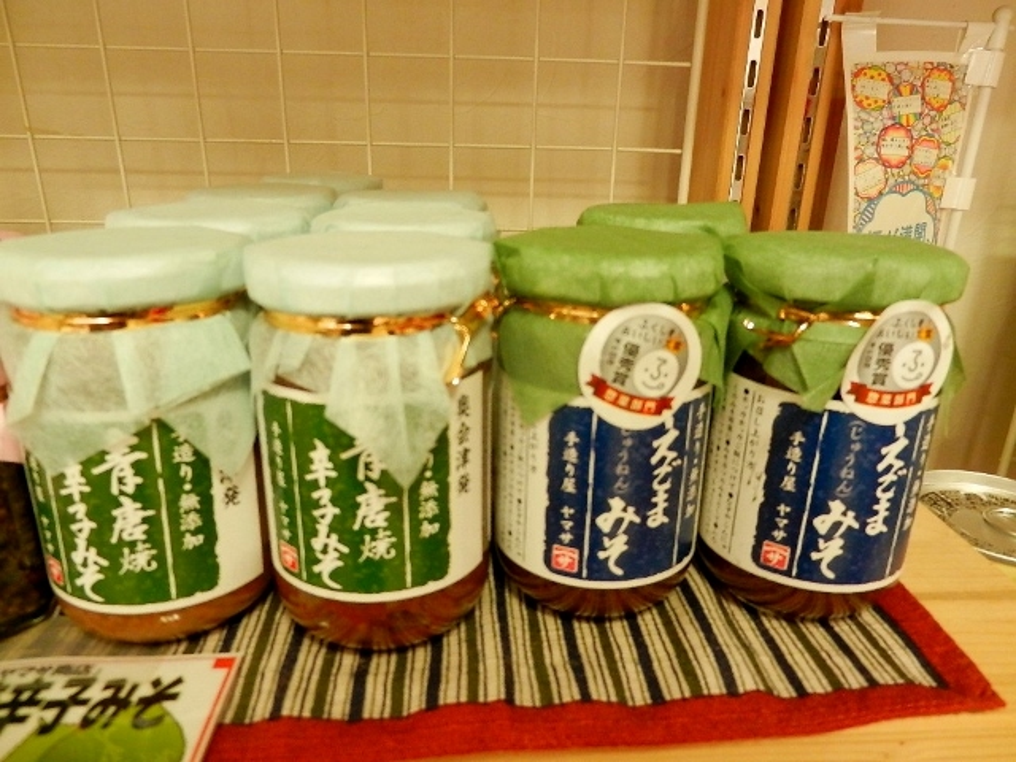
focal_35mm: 25
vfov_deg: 54.9
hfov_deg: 69.4
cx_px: 508
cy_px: 381
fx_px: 734
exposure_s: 1/60
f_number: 3.5
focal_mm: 4.5
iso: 640
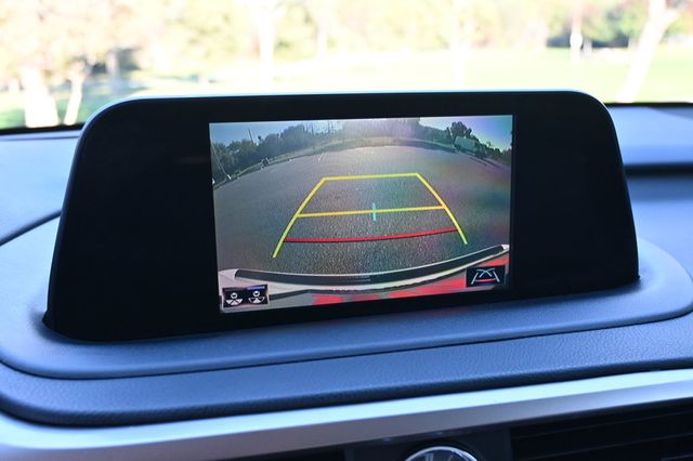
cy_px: 230
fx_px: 649
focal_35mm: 34
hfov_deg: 56.2
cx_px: 346
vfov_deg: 39.1
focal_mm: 22.5
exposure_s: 1/125
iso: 800
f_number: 4
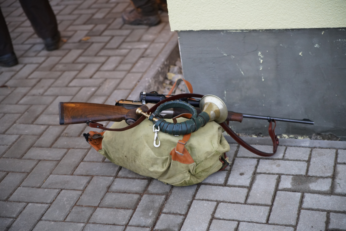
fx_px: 673
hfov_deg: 28.8
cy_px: 116
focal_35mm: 70
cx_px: 173
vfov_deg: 19.5
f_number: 2.8
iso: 1600
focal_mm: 70
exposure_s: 1/160
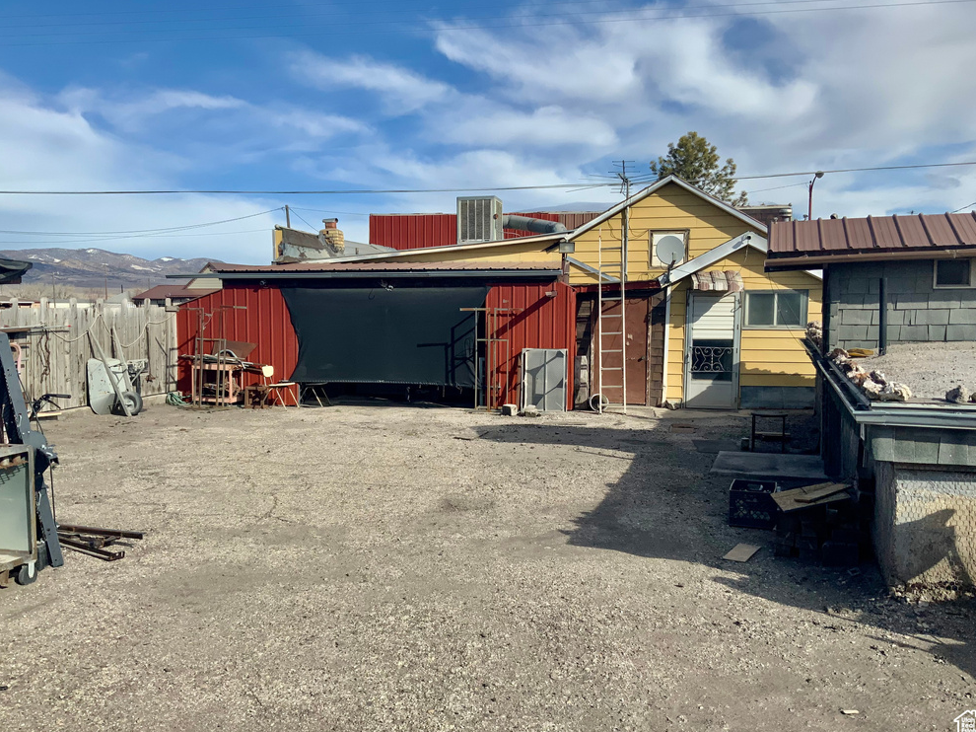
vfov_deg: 46.8
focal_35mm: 30
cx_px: 485
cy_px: 366
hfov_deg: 60.0
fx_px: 846
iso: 20
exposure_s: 1/2320
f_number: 1.8
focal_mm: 3
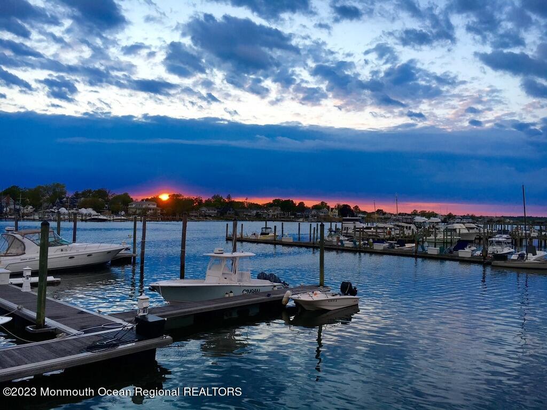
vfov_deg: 48.2
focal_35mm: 29
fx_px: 458
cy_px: 205
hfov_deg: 61.7
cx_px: 274
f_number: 2.2
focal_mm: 4.15
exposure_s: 1/120
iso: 25
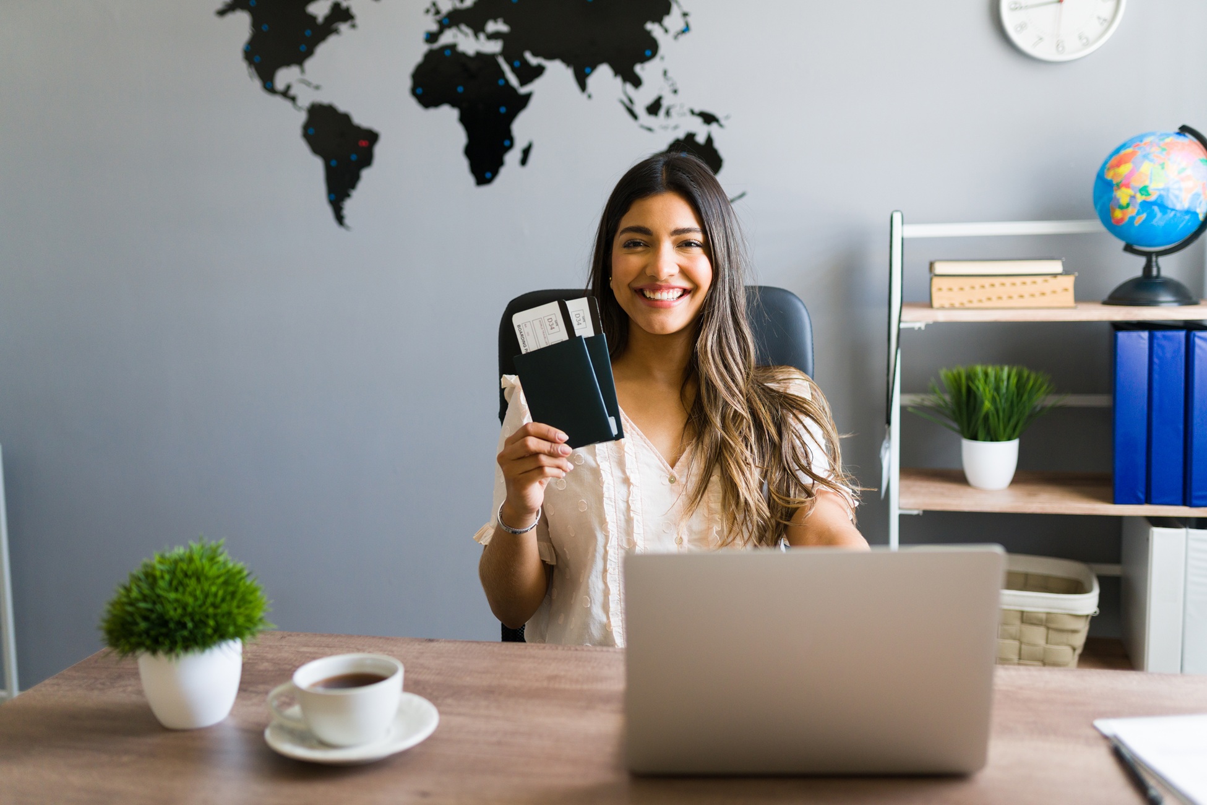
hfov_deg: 54.4
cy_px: 402
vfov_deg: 37.9
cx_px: 604
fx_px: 1173
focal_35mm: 35
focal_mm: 35
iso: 800
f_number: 1.8
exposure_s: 1/125
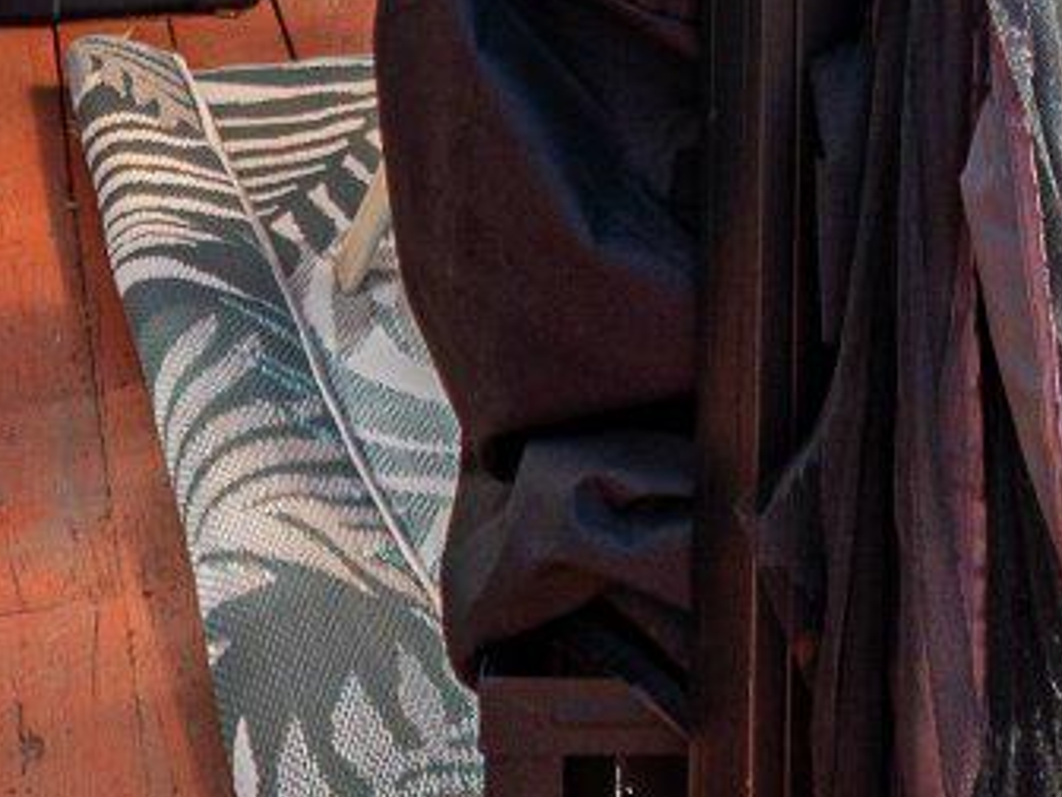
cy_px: -814
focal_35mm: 88
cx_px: 932
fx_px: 2700
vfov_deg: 14.0
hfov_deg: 21.8
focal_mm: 10
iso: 160
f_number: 4.5
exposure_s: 1/400
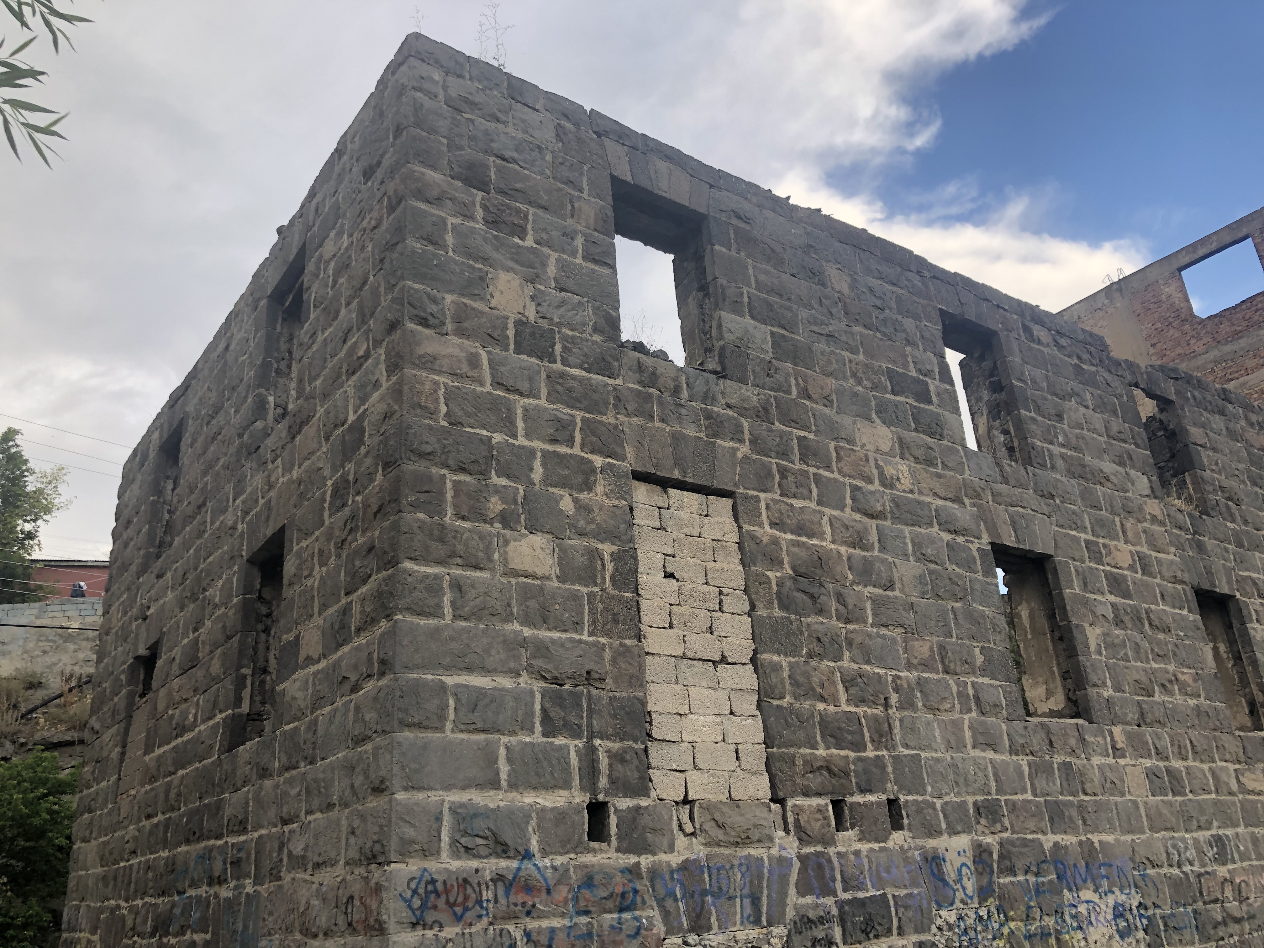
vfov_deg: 49.7
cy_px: 474
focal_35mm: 28
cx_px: 632
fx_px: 1022
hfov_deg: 63.4
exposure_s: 1/243
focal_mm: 4
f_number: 1.8
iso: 20
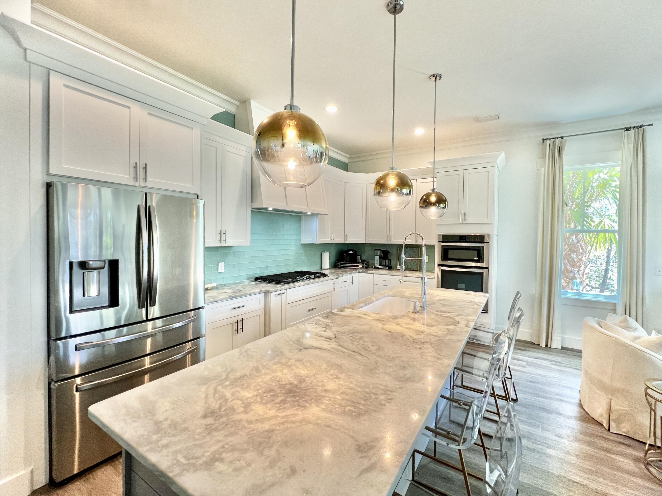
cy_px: 243
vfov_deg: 85.7
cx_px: 353
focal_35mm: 14
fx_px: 268
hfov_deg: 101.9
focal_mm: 1.57
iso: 125
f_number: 1.8
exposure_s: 1/60
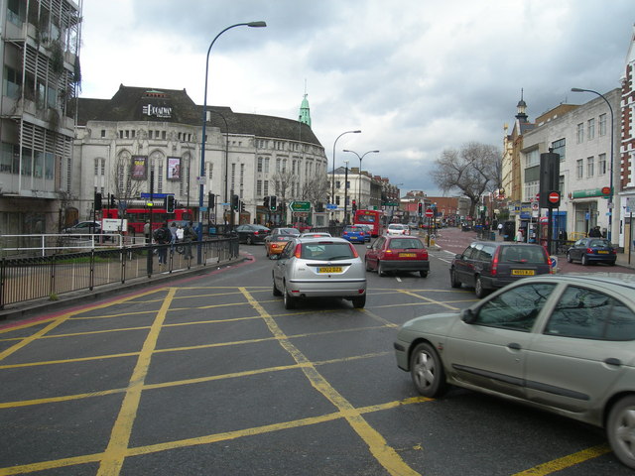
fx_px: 697
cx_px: 318
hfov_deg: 49.0
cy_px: 238
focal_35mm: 38
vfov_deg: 37.7
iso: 50
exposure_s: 1/163
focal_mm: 7.8
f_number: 4.8
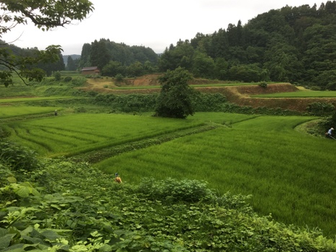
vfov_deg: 46.8
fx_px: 291
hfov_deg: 60.0
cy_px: 127
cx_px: 167
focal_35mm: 30
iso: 40
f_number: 2.2
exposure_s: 1/120
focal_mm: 4.15
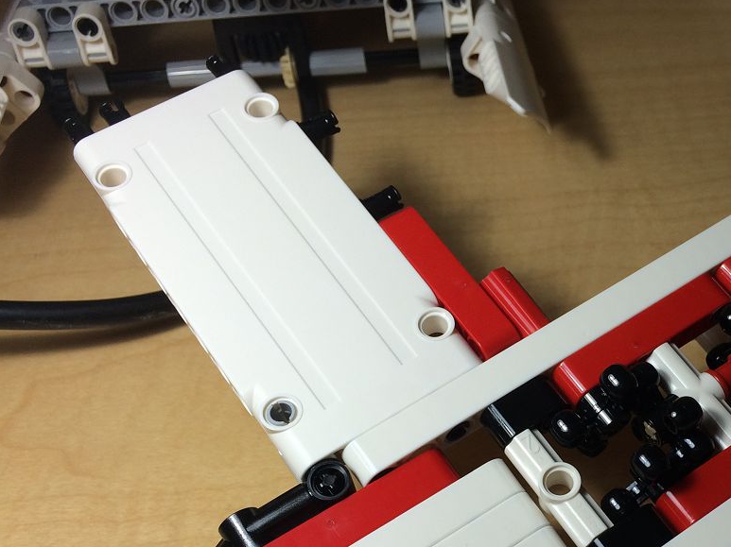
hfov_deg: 37.1
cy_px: 427
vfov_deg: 29.1
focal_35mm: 49
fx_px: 1034
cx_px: 616
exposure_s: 1/120
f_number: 2.2
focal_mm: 4.15
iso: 32
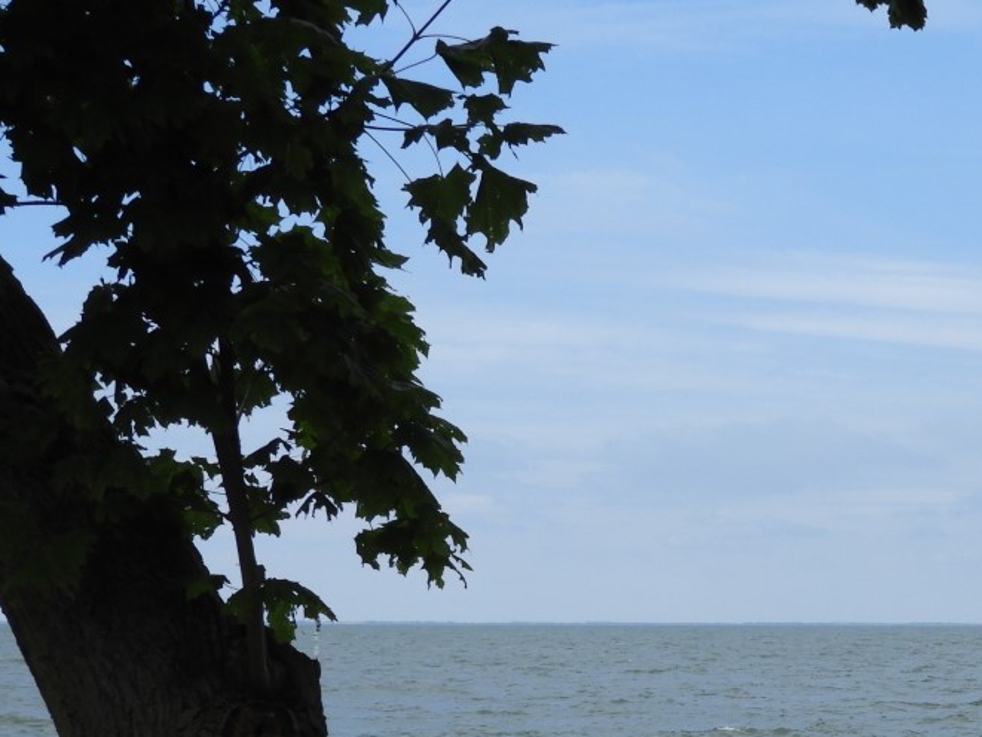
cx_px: 1024
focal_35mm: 98
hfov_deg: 19.4
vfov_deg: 14.8
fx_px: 2781
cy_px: 740
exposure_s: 1/1250
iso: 100
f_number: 4
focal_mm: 8.1
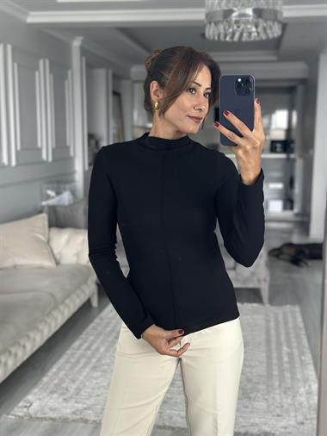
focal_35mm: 48
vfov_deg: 39.6
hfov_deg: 30.3
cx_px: 164
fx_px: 604
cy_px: 218
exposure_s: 1/40
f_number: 1.78
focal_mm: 6.86
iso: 400
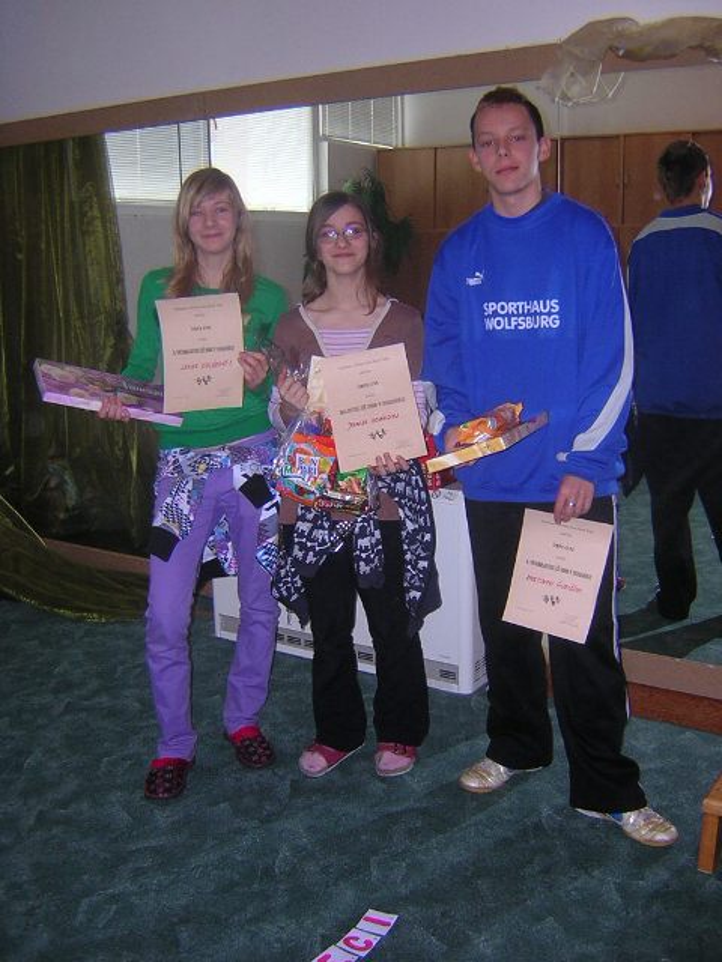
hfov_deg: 39.7
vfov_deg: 51.4
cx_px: 361
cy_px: 481
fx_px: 1001
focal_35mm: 36
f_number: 2.6
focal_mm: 4.7
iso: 196
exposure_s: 1/60.1
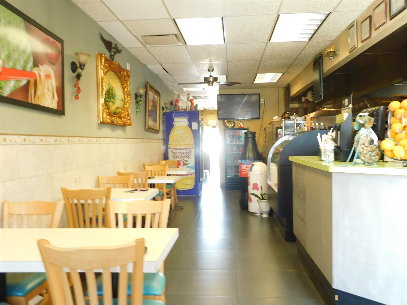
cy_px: 152
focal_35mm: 30
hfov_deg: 60.0
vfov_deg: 46.8
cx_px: 204
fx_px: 353
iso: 125
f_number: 3.2
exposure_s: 1/6
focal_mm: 5.3
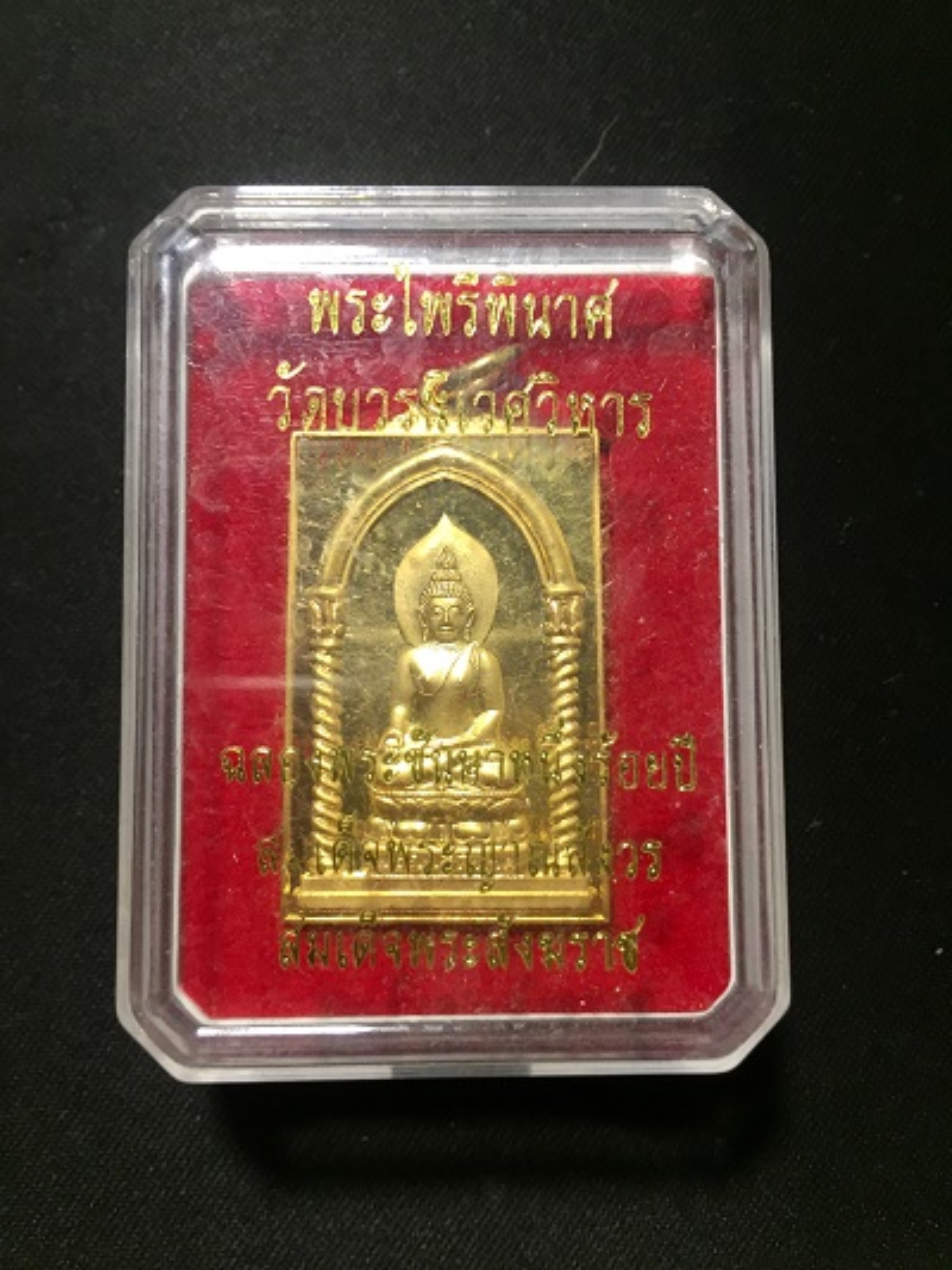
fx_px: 1063
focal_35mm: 29
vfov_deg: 61.6
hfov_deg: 48.2
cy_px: 635
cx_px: 476
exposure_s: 1/33
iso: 100
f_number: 2.2
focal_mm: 4.15
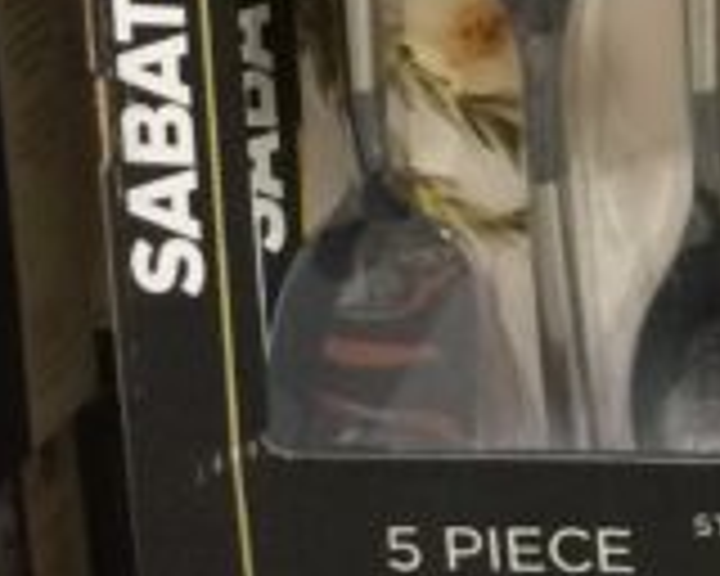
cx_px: 1665
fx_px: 3857
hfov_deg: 9.6
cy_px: -423
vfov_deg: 8.3
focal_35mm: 181
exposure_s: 1/30
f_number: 2.2
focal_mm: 4.15
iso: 160
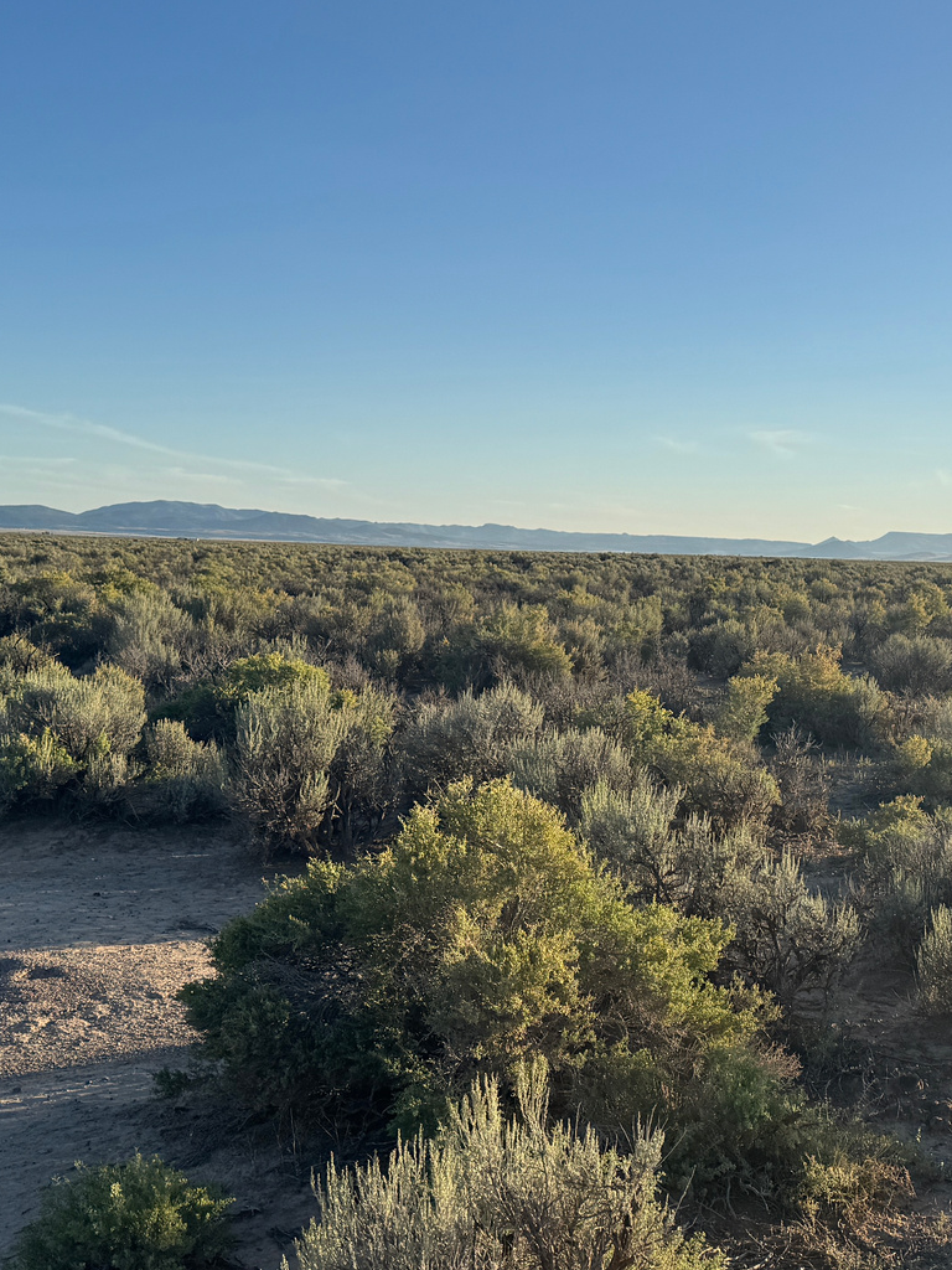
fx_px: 1760
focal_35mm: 48
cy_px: 623
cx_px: 688
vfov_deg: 39.7
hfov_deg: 29.9
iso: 80
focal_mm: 6.76
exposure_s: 1/4950
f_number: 1.78
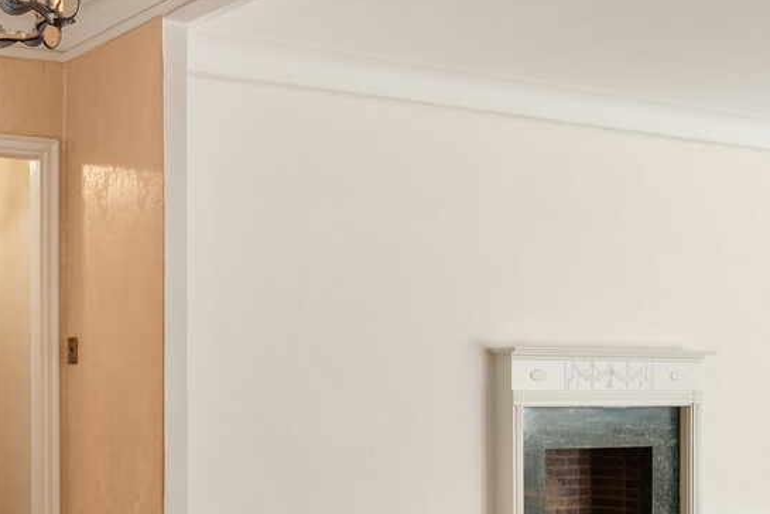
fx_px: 1206
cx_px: 58
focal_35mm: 56
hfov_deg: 33.3
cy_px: 361
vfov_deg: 23.9
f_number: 11
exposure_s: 1/5
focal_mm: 20.5
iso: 400
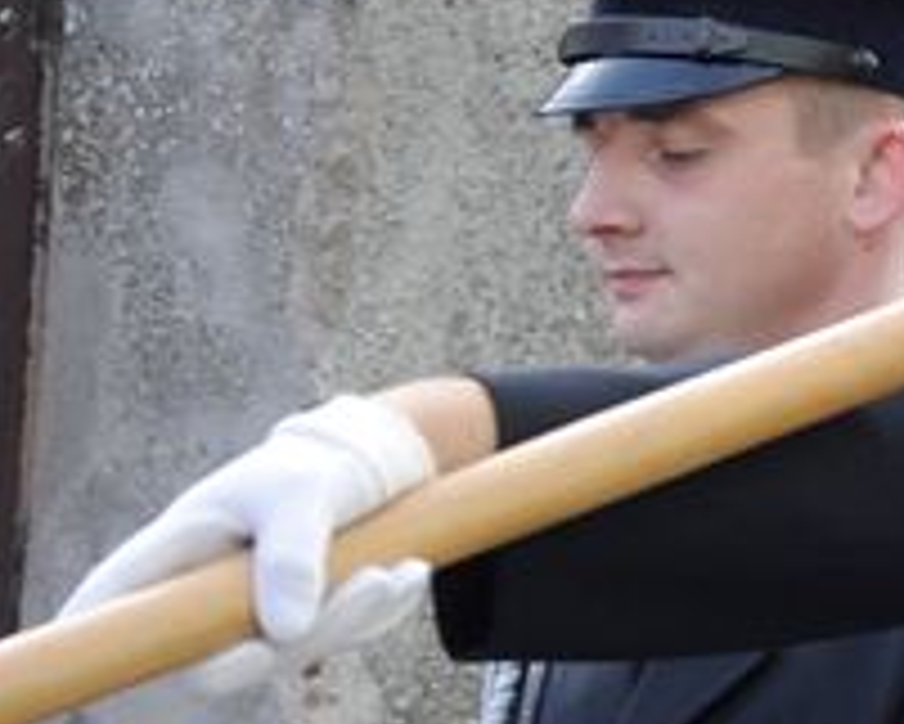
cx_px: 1759
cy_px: 196
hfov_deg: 4.3
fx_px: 11938
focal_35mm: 446
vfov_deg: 3.5
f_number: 5.3
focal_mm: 75
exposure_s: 1/200
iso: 400
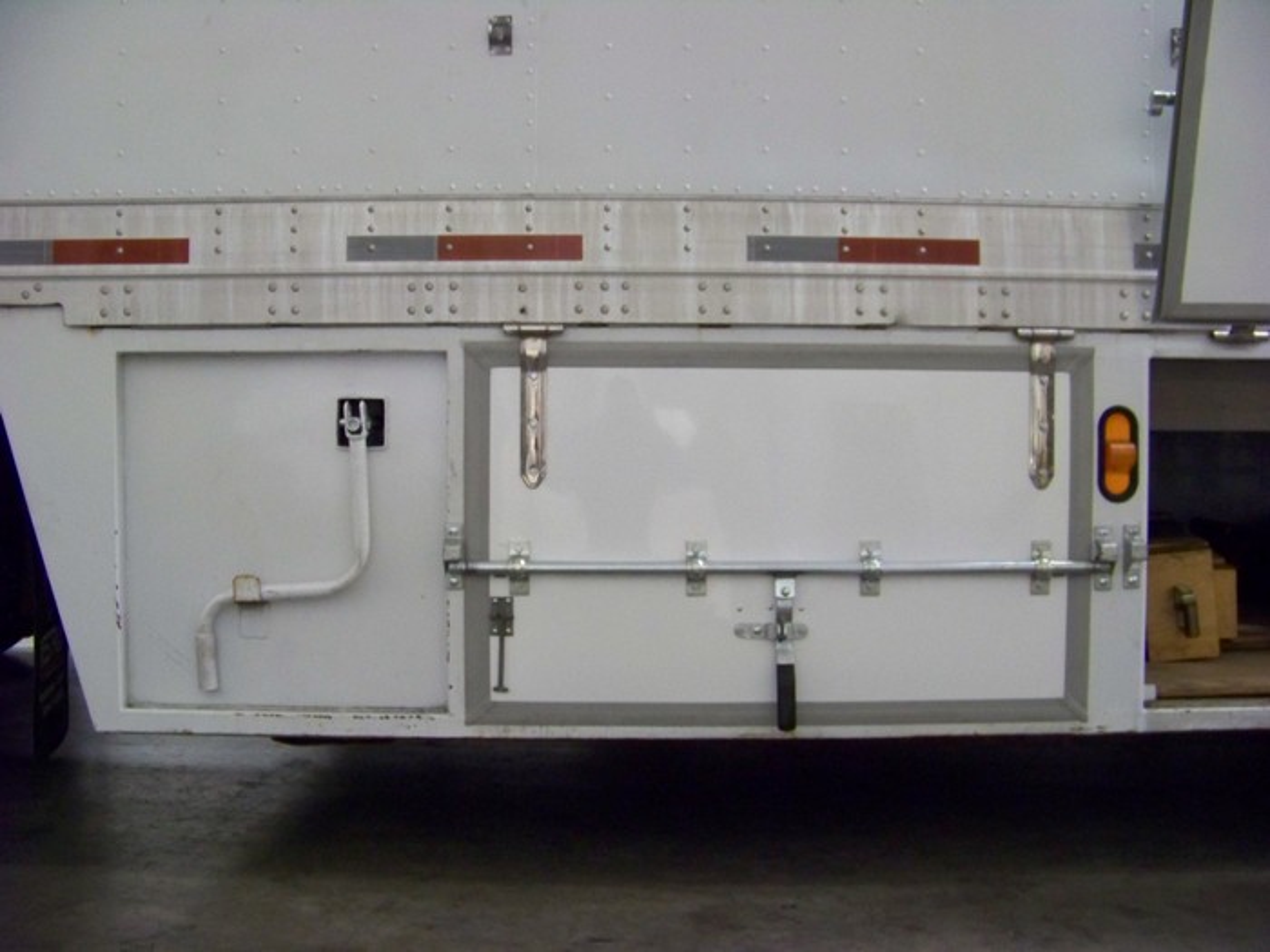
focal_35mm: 36
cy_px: 476
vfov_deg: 39.7
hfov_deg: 51.4
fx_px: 1321
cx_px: 635
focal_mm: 5.85
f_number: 2.8
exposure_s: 1/20
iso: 400
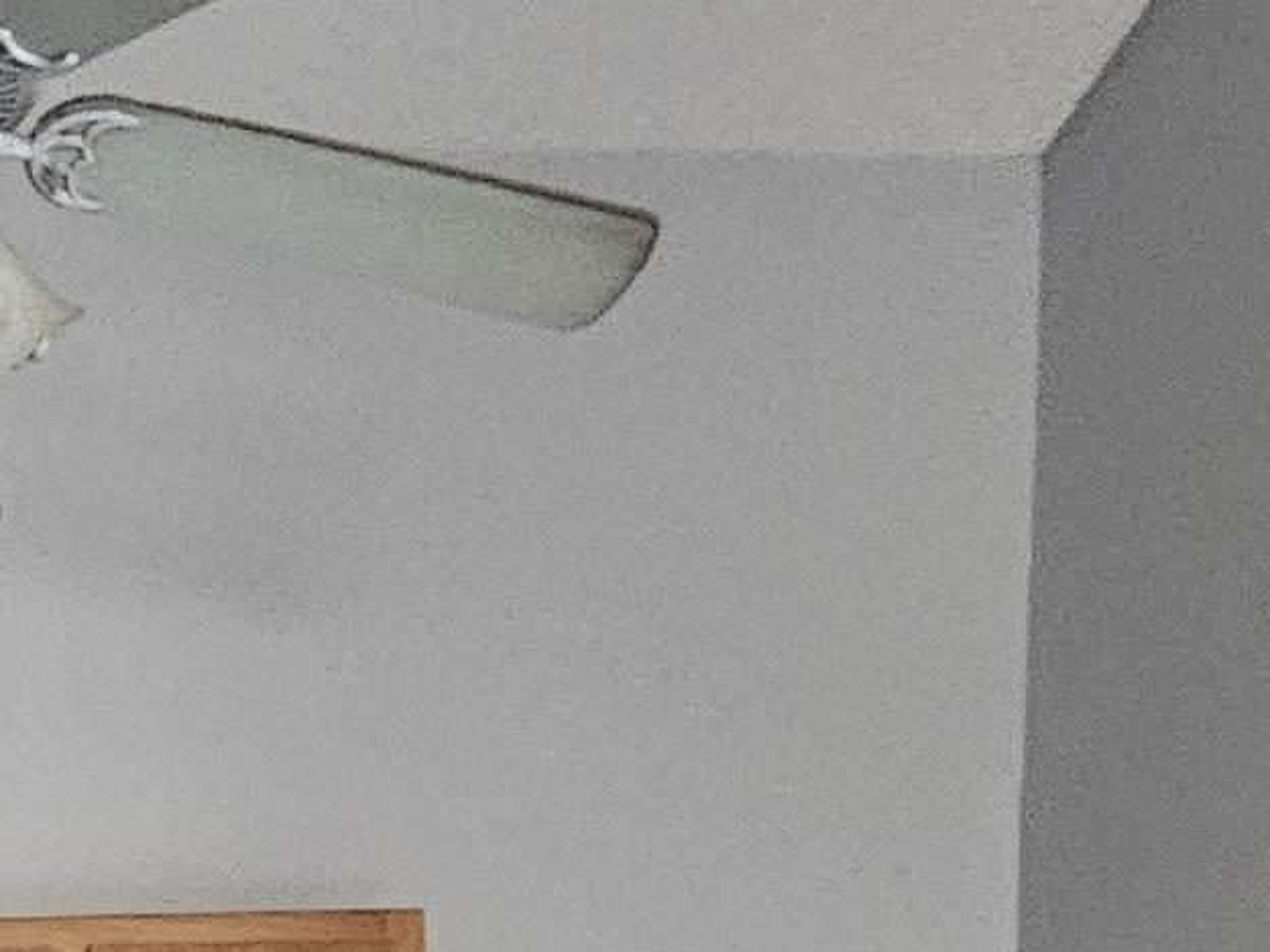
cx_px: -212
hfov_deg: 27.1
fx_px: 2348
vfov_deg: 18.0
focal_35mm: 64
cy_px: 1741
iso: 800
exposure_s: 1/24
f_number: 2.2
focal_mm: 2.2
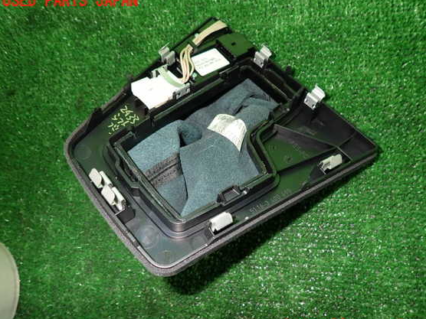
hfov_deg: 65.2
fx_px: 332
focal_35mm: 27
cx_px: 228
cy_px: 164
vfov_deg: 51.3
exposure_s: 1/30
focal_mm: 4.5
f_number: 5.6
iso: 100
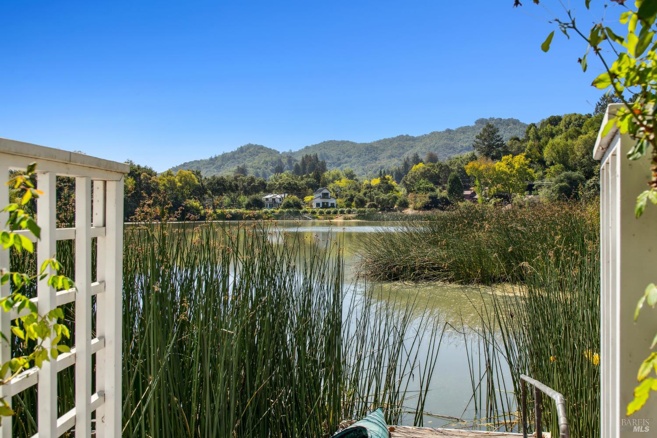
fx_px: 493
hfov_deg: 67.4
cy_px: 219
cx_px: 328
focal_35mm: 27
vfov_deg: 47.9
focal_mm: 27
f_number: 8
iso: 400
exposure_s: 1/500
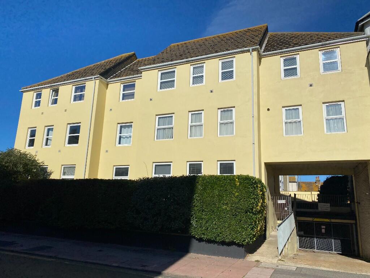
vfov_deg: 53.1
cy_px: 139
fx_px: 278
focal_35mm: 26
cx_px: 185
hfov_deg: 67.3
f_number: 1.8
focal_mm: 4.25
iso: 32
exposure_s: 1/7194
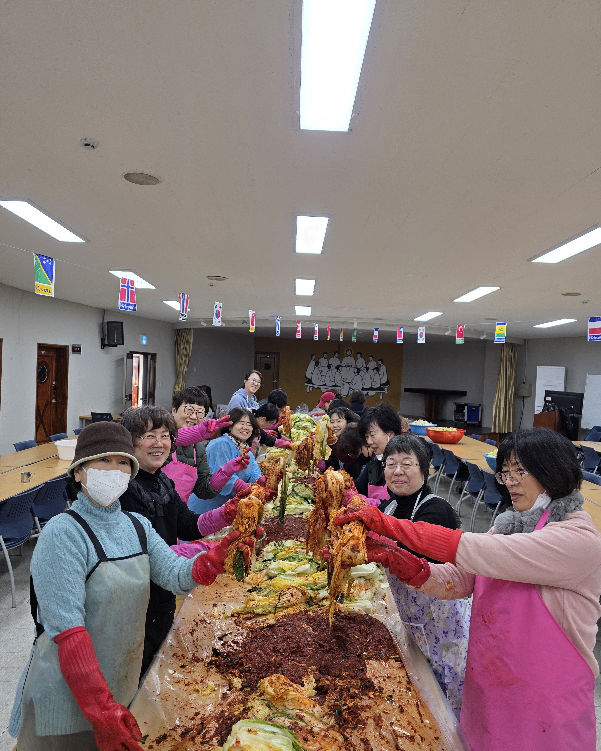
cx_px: 301
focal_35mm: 24
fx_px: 534
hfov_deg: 58.8
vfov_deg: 70.2
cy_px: 395
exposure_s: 1/120
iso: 80
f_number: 1.7
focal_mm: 6.3
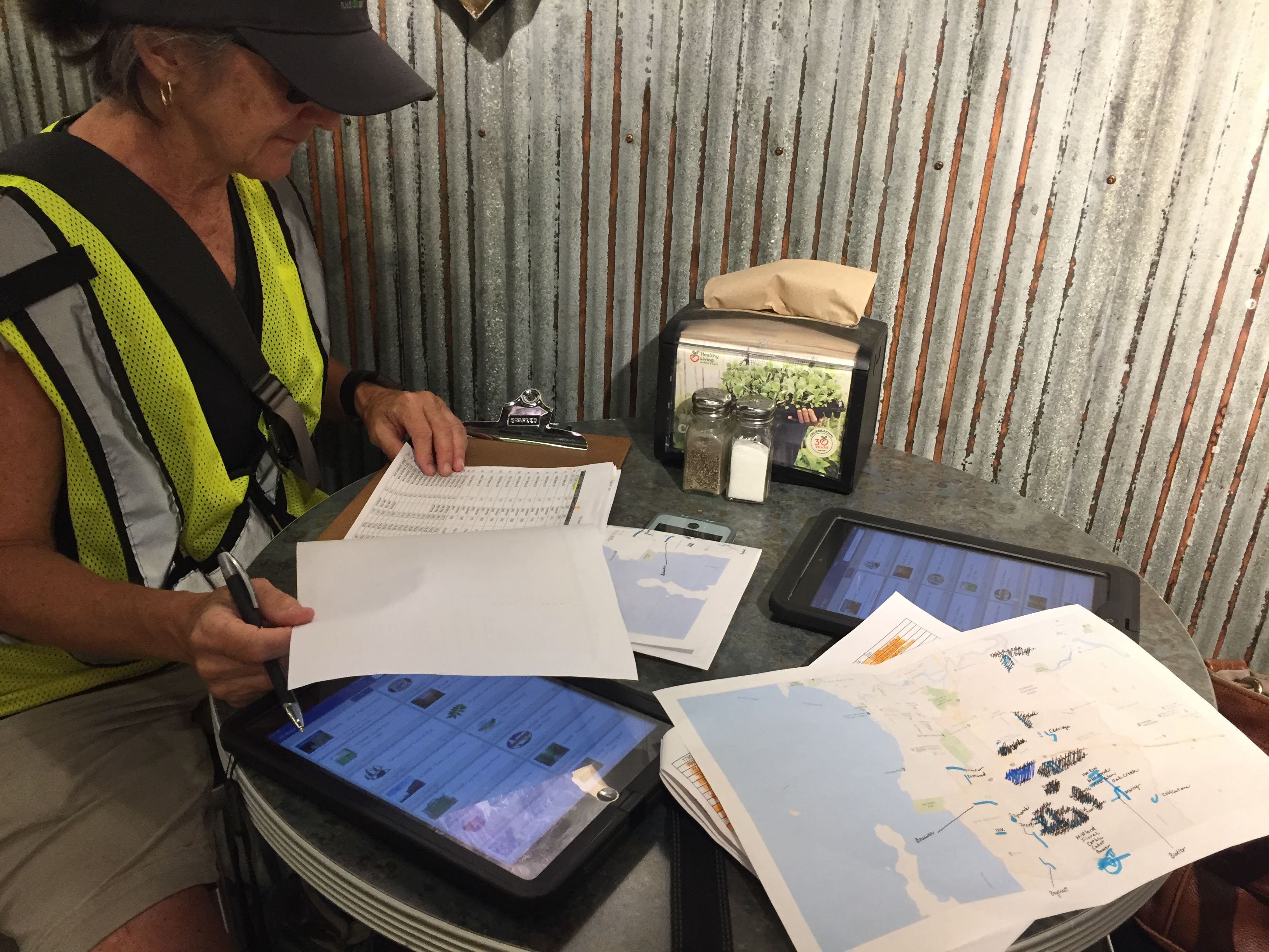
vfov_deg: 48.2
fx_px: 1063
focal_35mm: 29
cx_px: 634
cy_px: 476
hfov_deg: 61.7
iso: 50
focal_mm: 4.15
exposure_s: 1/30
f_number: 2.2
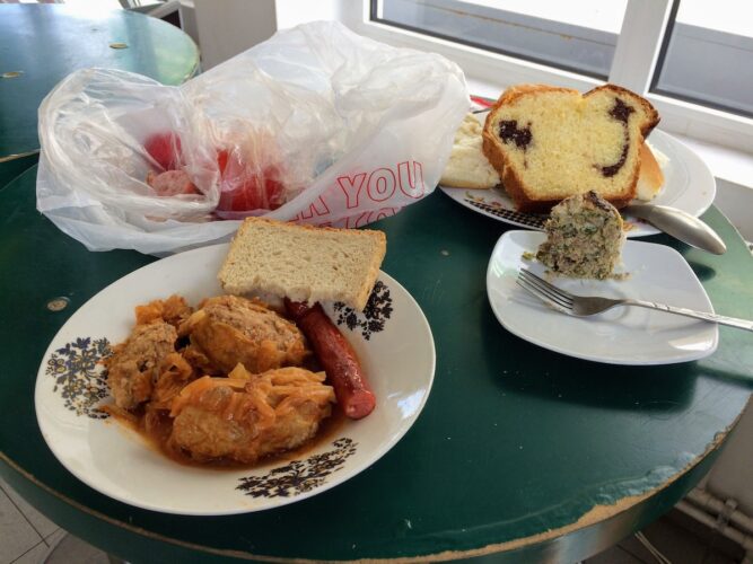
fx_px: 631
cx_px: 376
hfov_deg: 61.7
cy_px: 282
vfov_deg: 48.2
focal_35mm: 29
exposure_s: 1/136
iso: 32
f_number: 2.2
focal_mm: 4.15
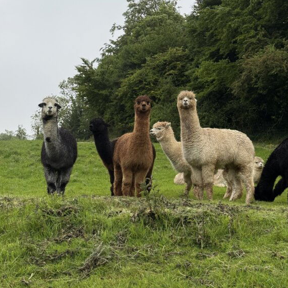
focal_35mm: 57
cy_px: 109
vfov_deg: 29.9
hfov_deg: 30.0
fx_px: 537
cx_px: 144
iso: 64
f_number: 1.78
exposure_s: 1/382
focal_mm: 6.76
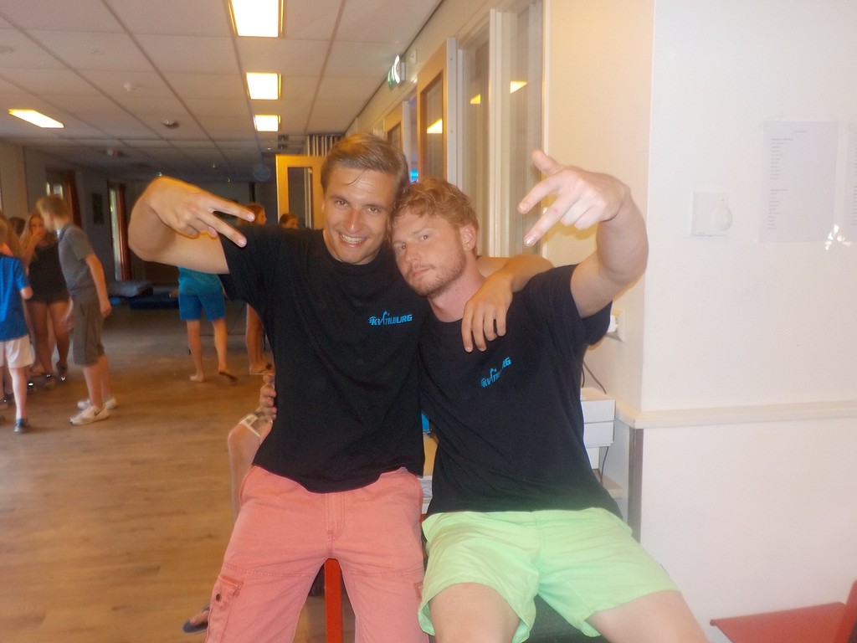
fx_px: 743
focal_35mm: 30
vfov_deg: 46.8
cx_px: 428
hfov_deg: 60.0
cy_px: 322
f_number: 3.3
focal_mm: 4.1
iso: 200
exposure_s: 1/30
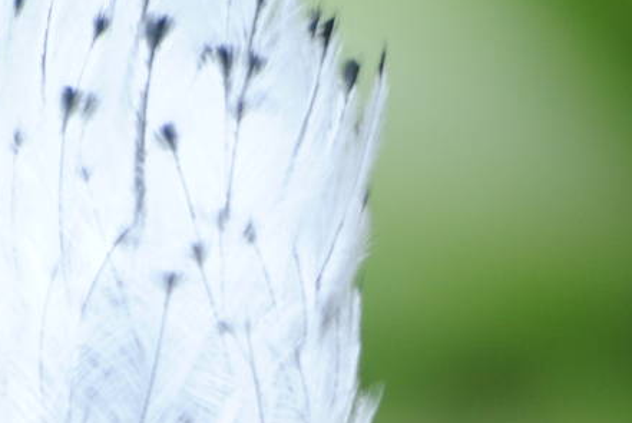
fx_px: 15288
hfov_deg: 2.4
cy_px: 556
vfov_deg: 1.6
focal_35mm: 870
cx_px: 242
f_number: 5.3
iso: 200
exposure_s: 1/60
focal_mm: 160
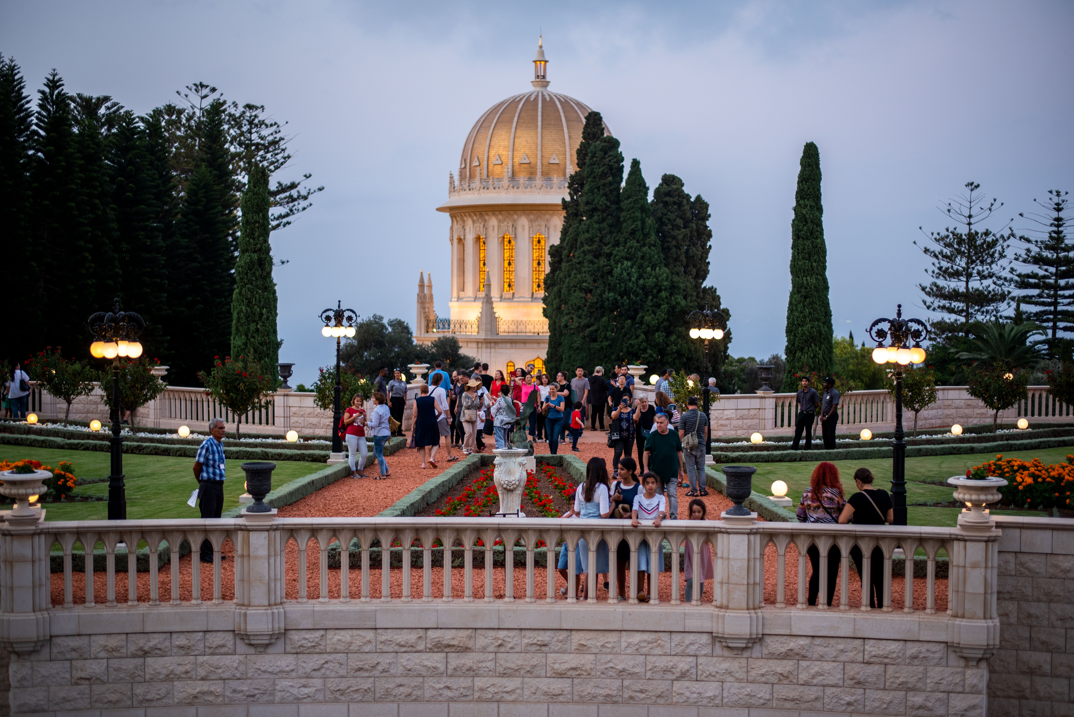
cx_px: 537
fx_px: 1492
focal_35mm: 50
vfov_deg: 27.0
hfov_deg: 39.6
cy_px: 358
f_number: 1.8
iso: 250
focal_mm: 50
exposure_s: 1/125
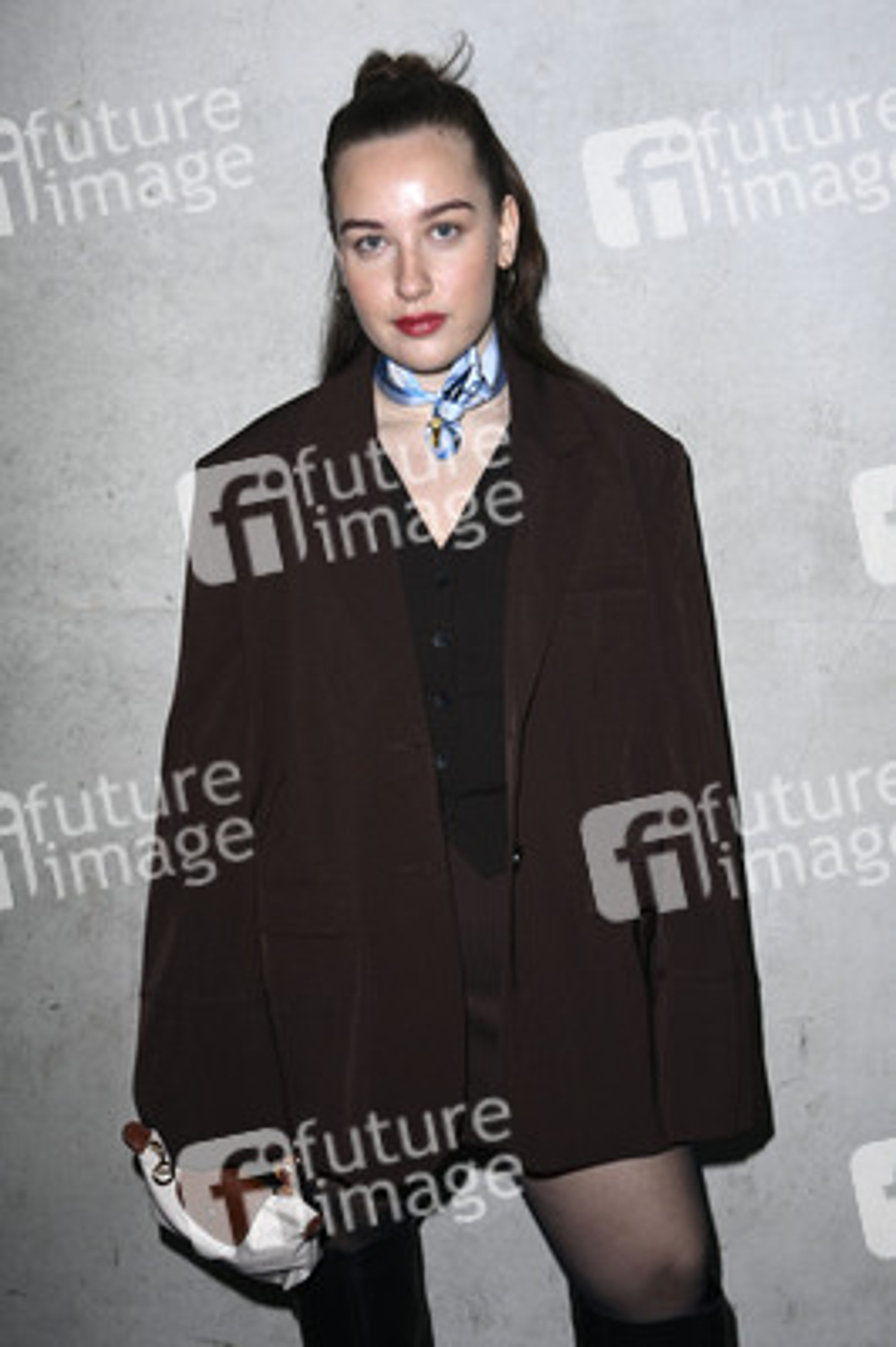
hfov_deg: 25.9
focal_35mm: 52
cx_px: 448
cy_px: 674
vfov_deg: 38.2
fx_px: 1945
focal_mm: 52
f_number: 5.6
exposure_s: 1/160
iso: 640
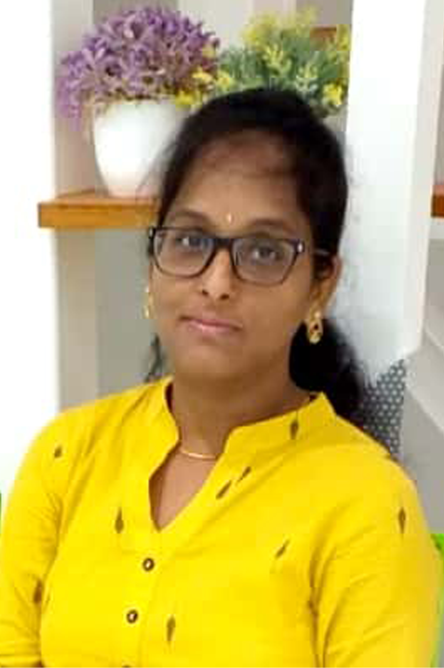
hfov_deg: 23.7
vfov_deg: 35.1
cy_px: 334
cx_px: 222
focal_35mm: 57
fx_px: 1057
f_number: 7.1
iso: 500
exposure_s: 1/125
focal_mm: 38
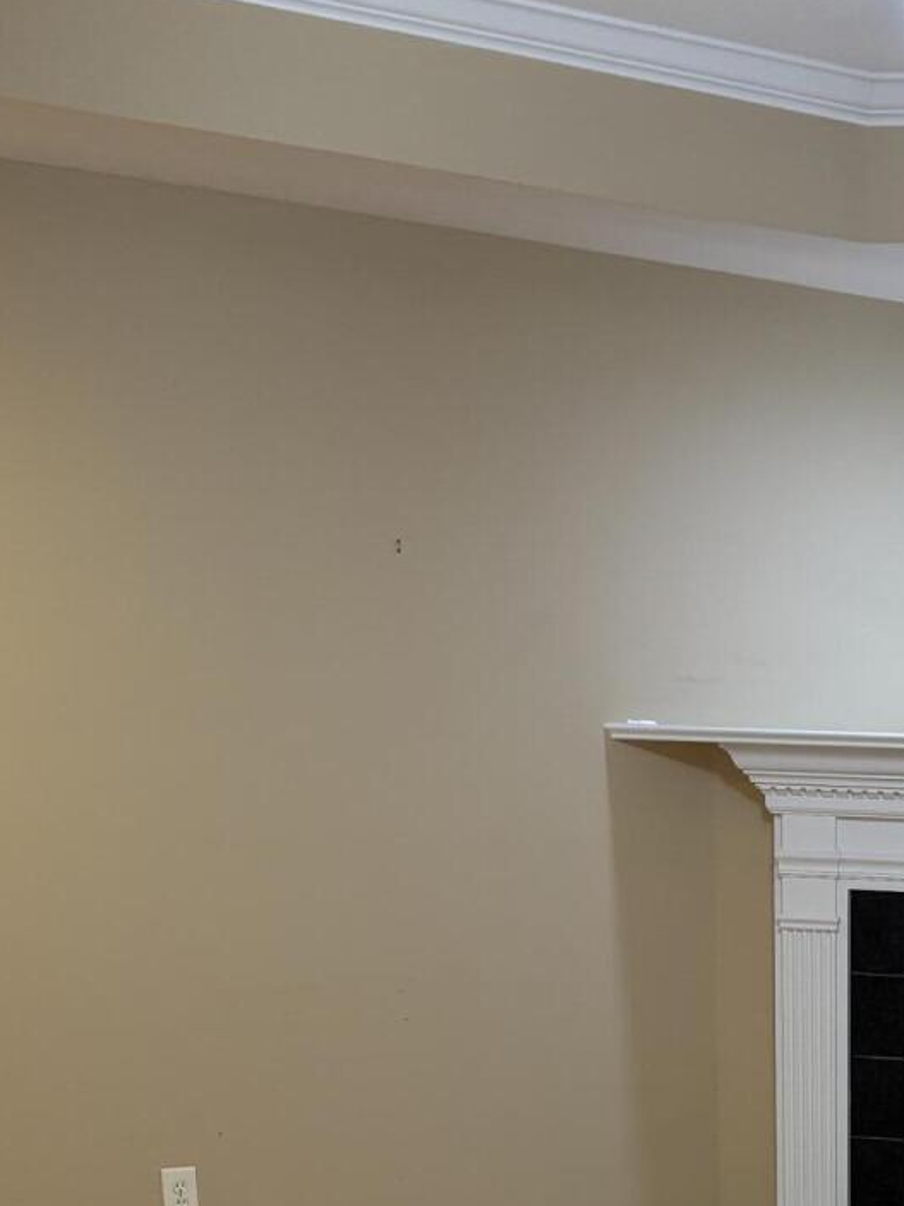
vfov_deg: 23.0
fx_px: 2577
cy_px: 1626
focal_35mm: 74
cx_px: 1077
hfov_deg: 18.8
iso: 125
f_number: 1.6
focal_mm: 5.96
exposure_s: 1/60
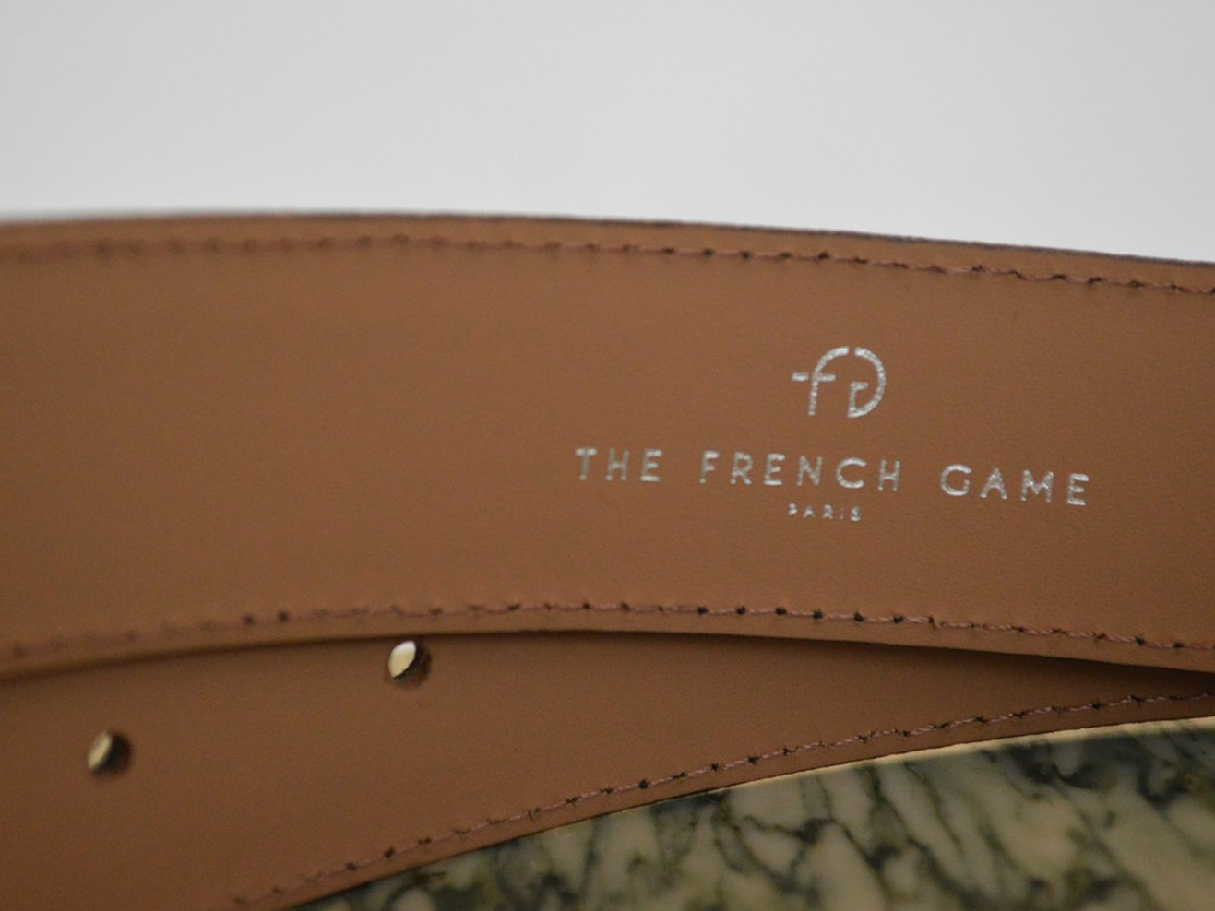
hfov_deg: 21.6
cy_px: 452
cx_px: 533
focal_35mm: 91
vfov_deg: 16.3
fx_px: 3178
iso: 2800
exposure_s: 1/60
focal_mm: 55
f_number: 5.6
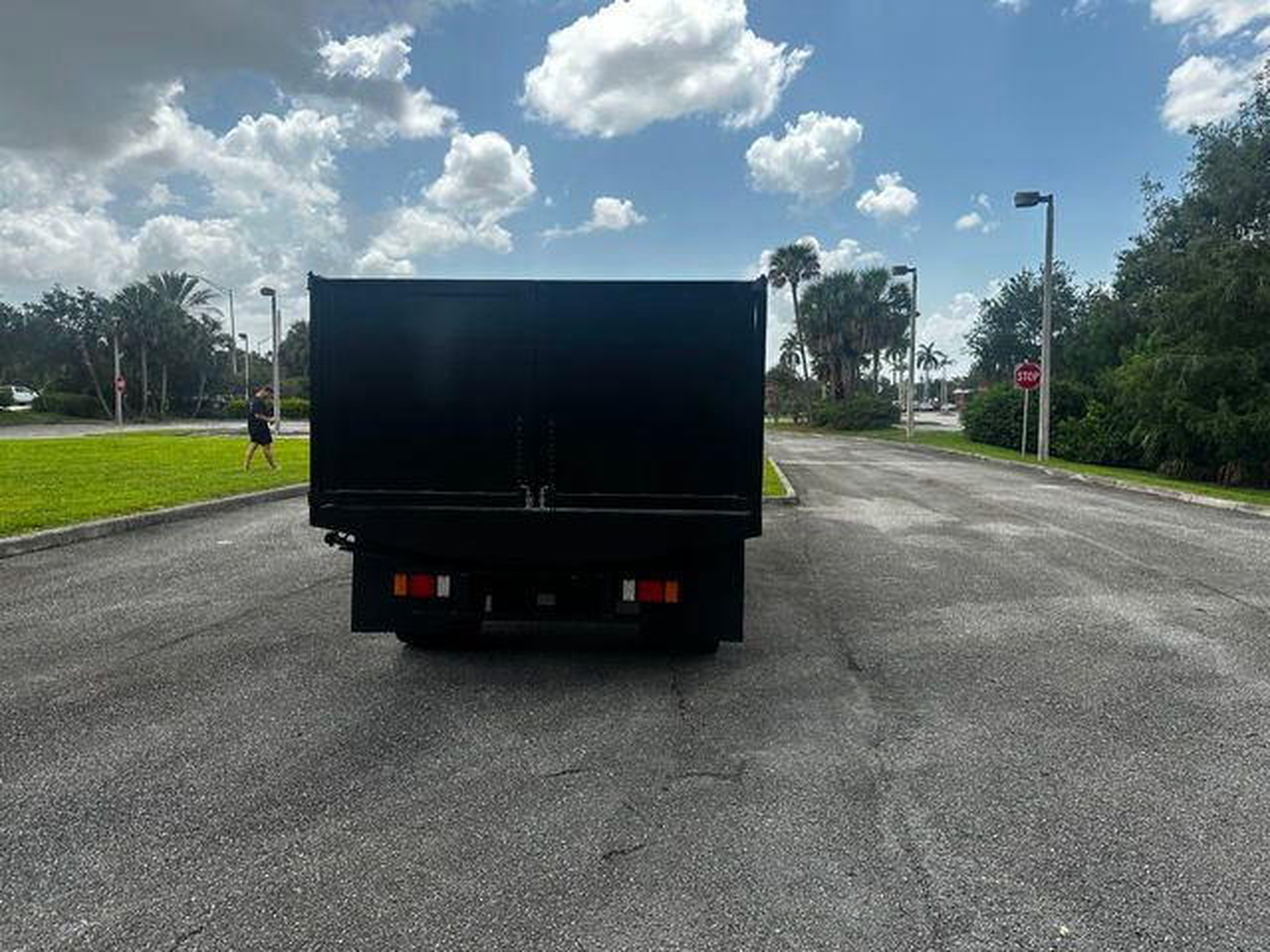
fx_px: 881
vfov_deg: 56.8
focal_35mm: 24
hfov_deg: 71.6
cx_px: 635
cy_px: 476
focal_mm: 6.86
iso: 80
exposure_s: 1/3356
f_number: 1.78
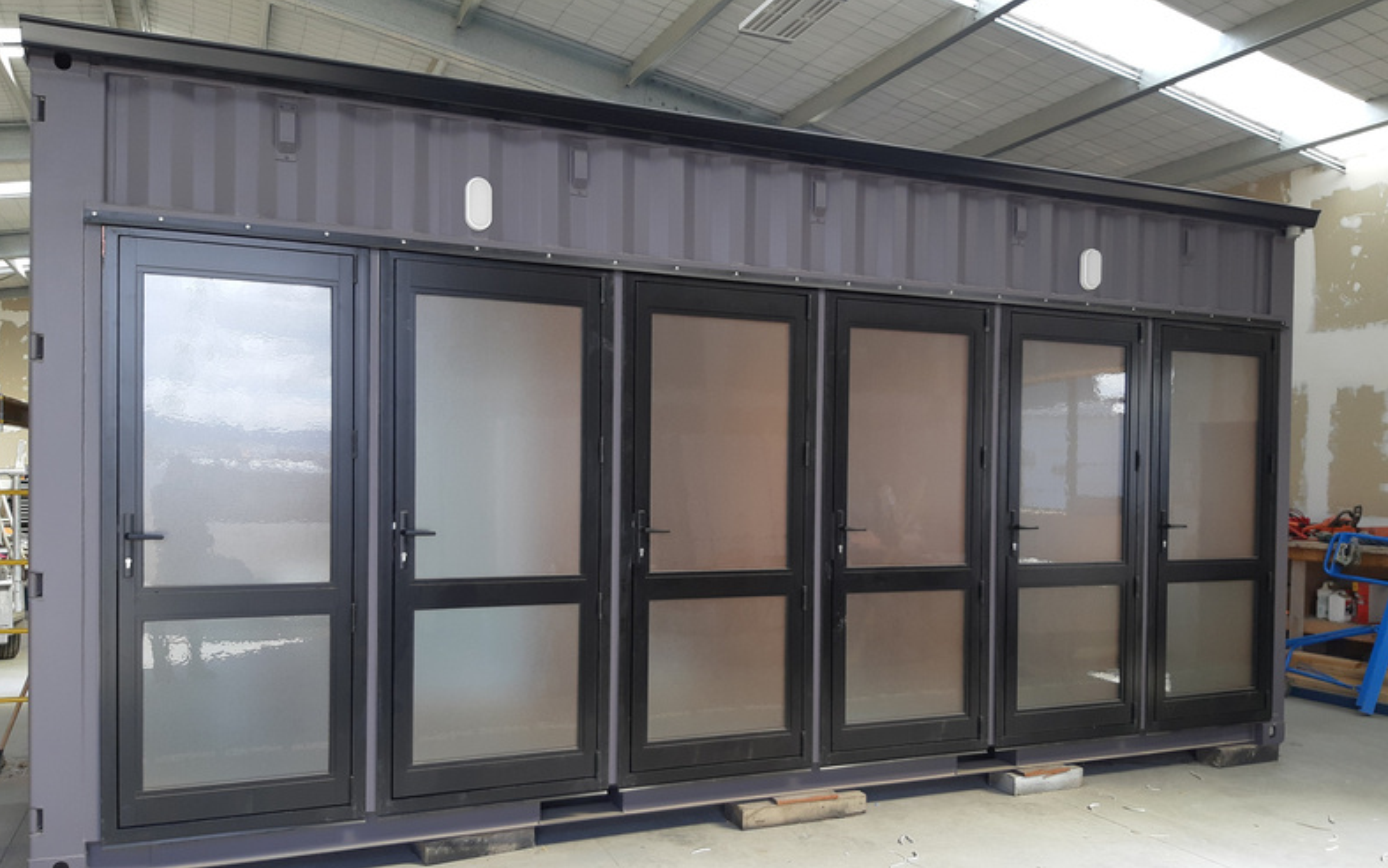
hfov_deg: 66.5
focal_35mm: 28
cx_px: 697
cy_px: 494
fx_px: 1059
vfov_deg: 44.4
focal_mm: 3.93
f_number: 1.7
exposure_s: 1/197
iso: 40
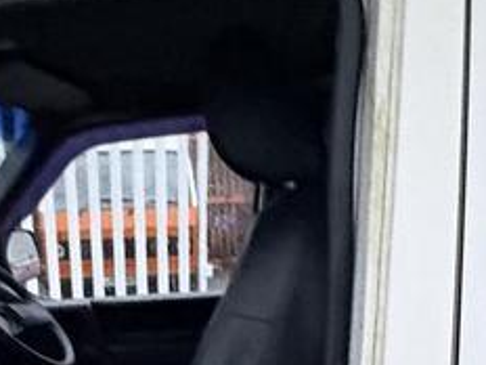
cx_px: 142
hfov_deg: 35.0
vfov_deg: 23.5
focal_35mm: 54
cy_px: 489
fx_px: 758
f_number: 2.2
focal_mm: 2.22
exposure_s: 1/33
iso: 800
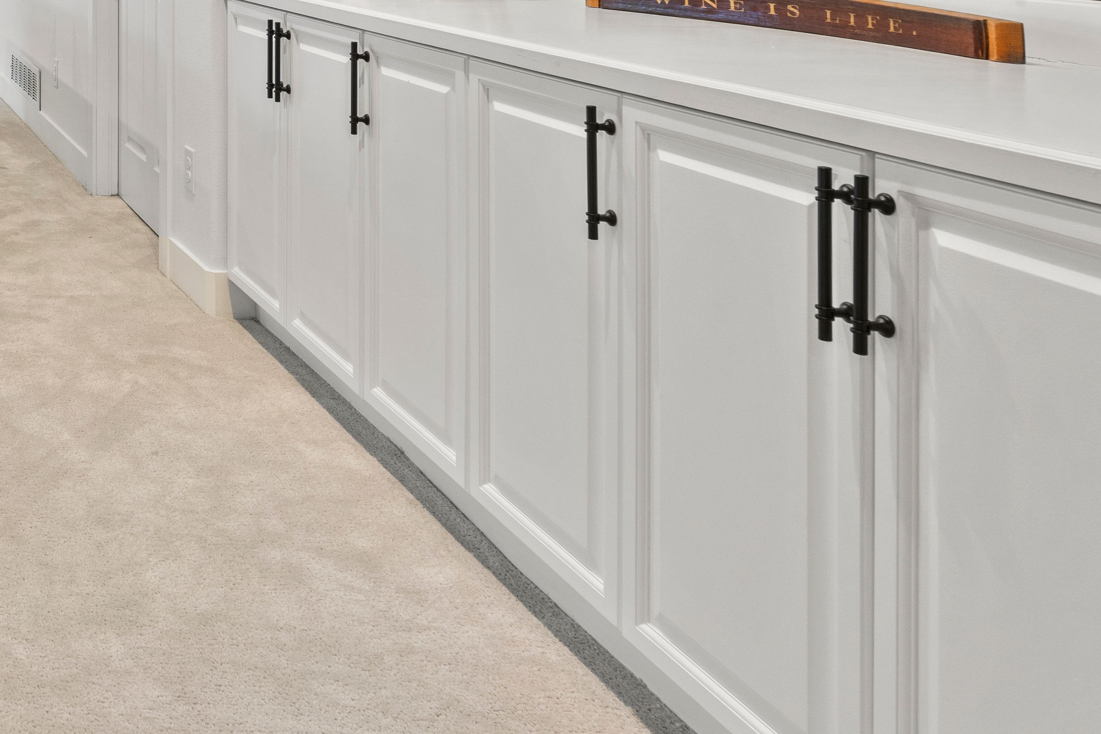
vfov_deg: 29.7
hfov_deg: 37.1
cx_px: -214
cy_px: -94
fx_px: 1223
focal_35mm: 40
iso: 200
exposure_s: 1
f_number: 8
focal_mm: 16
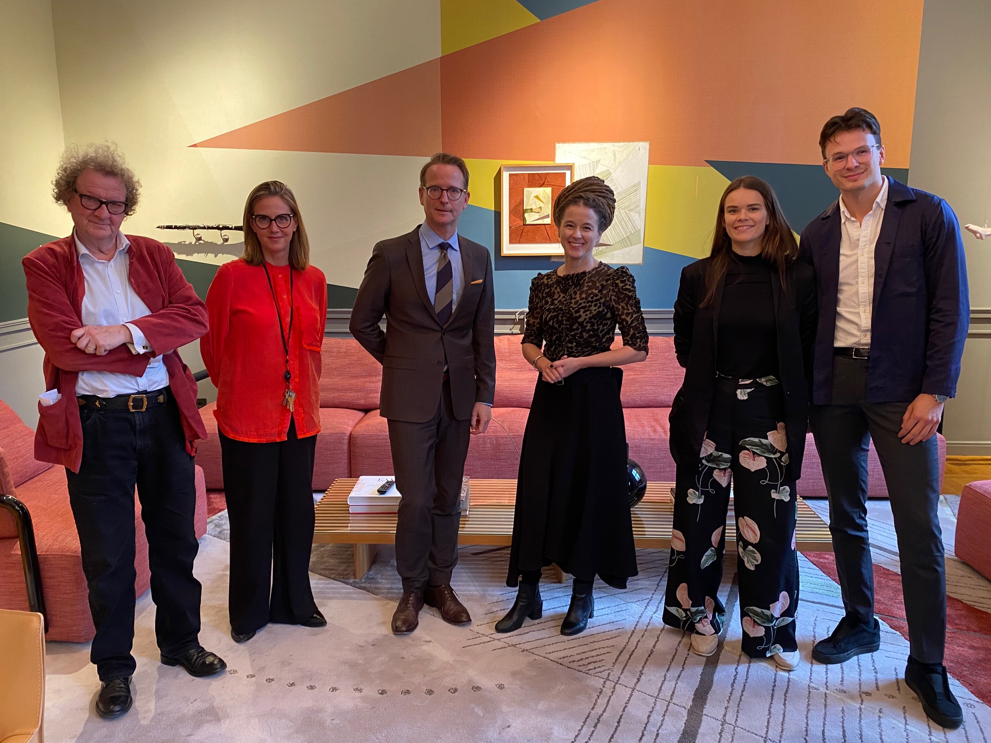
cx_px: 482
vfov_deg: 51.4
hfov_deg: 65.3
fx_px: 773
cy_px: 380
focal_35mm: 27
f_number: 1.8
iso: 250
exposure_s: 1/50
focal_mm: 4.25
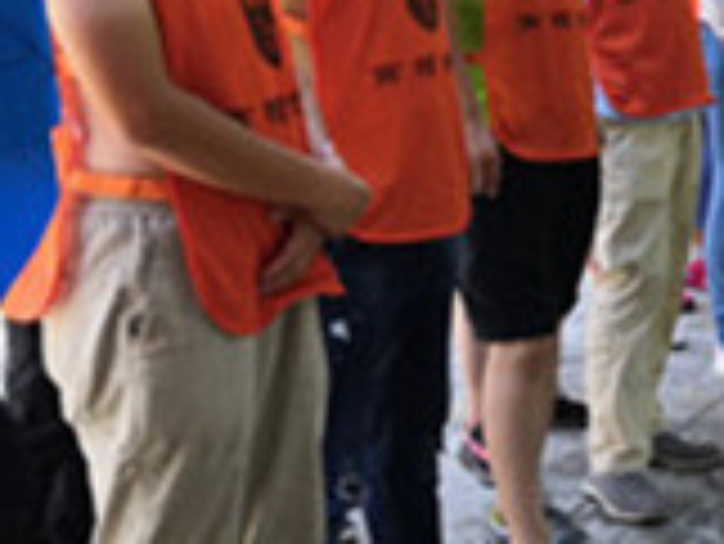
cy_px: 74
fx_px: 2240
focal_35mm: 107
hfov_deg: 17.9
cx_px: 742
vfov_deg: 13.7
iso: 64
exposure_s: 1/100
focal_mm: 3.95
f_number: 1.8
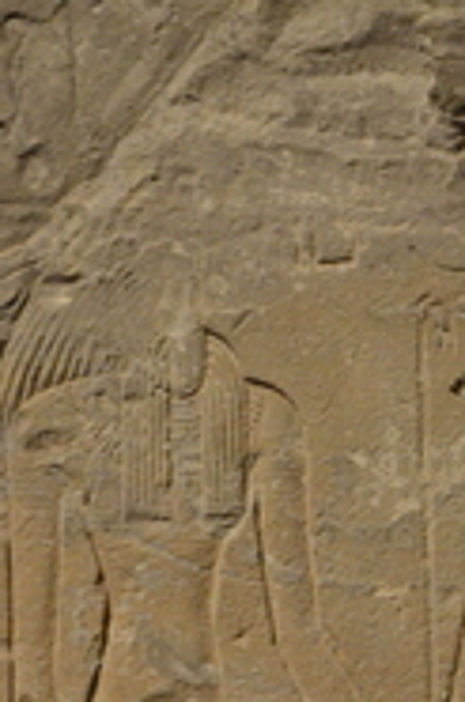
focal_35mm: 139
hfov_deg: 9.6
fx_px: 2708
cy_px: 789
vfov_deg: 14.4
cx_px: 590
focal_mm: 26
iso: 2500
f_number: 4
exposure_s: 1/80
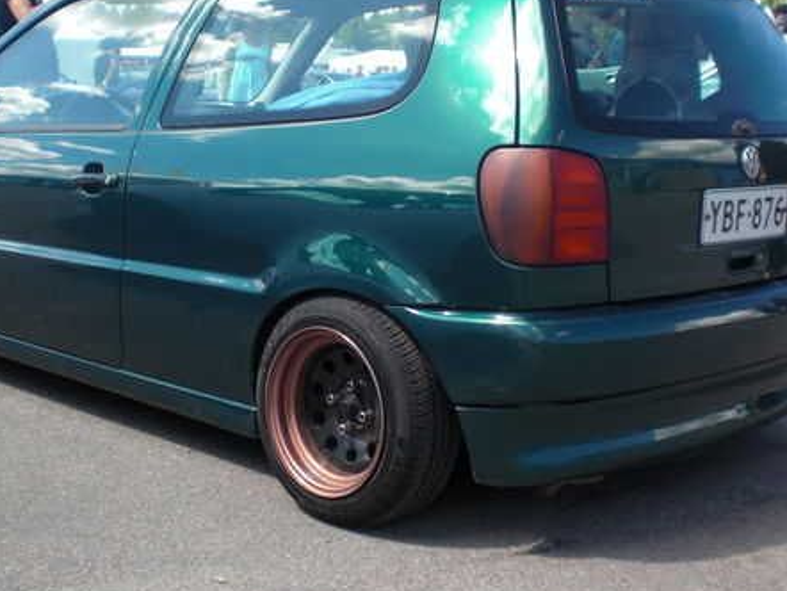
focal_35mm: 55
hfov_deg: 34.9
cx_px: 361
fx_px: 1251
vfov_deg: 26.5
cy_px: 244
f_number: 3.1
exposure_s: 1/250
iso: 64
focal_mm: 6.3
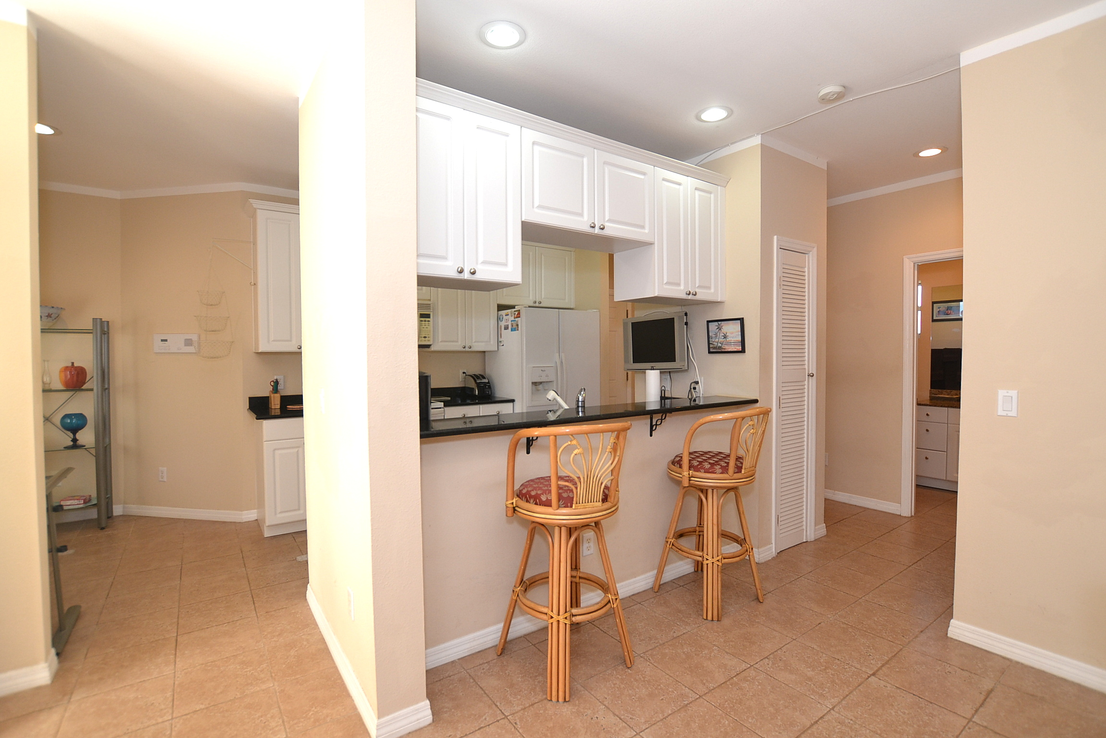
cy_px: 369
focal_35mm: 15
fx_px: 461
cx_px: 553
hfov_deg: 100.4
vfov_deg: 77.3
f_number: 4
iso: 400
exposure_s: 1/60
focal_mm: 10
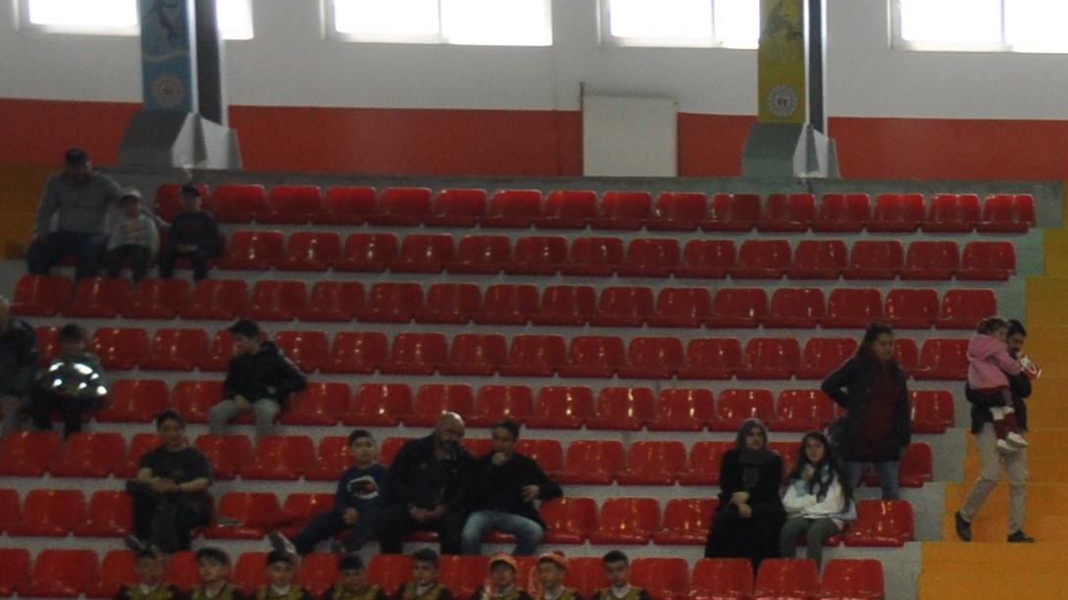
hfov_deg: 13.8
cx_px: 2009
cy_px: 1139
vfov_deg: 8.5
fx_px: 3851
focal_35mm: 136
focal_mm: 22
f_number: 3.8
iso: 400
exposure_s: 1/160
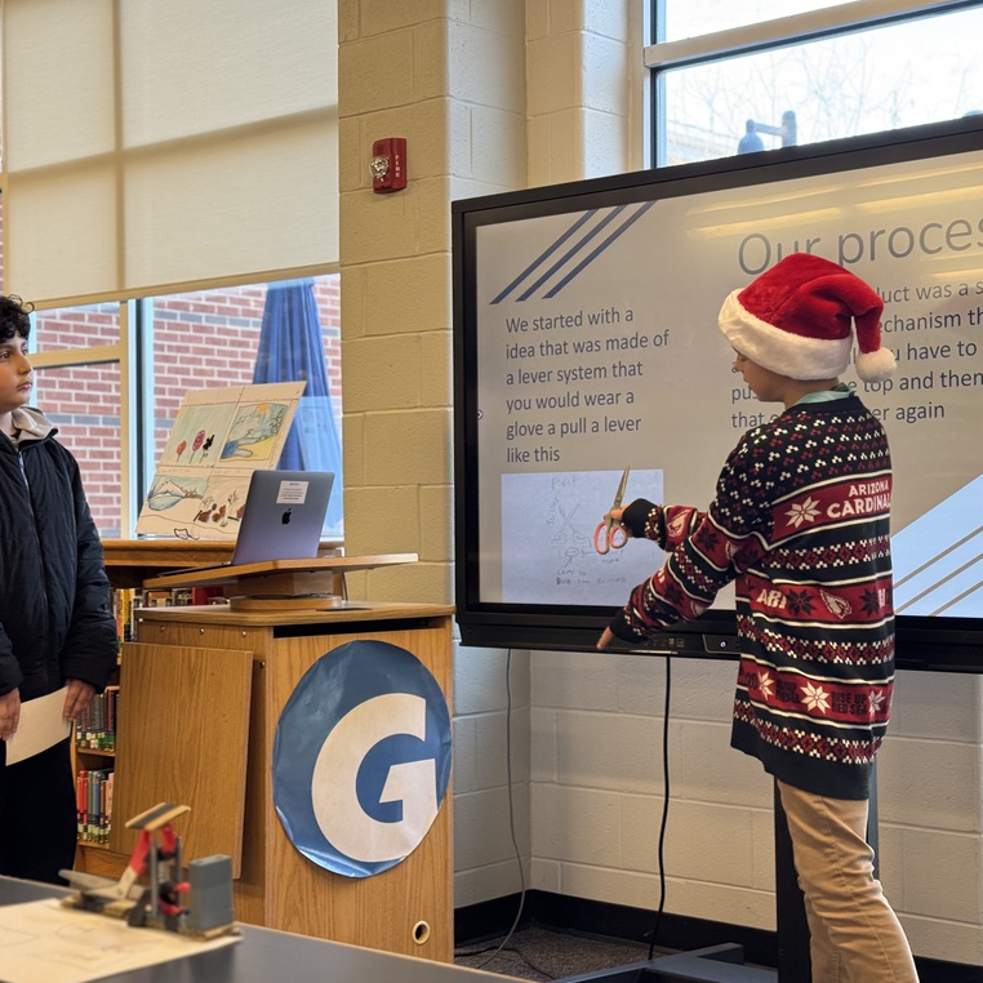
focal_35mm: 57
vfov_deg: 30.0
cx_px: 468
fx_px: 1831
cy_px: 490
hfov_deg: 30.0
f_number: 1.78
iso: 50
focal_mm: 6.76
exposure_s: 1/60
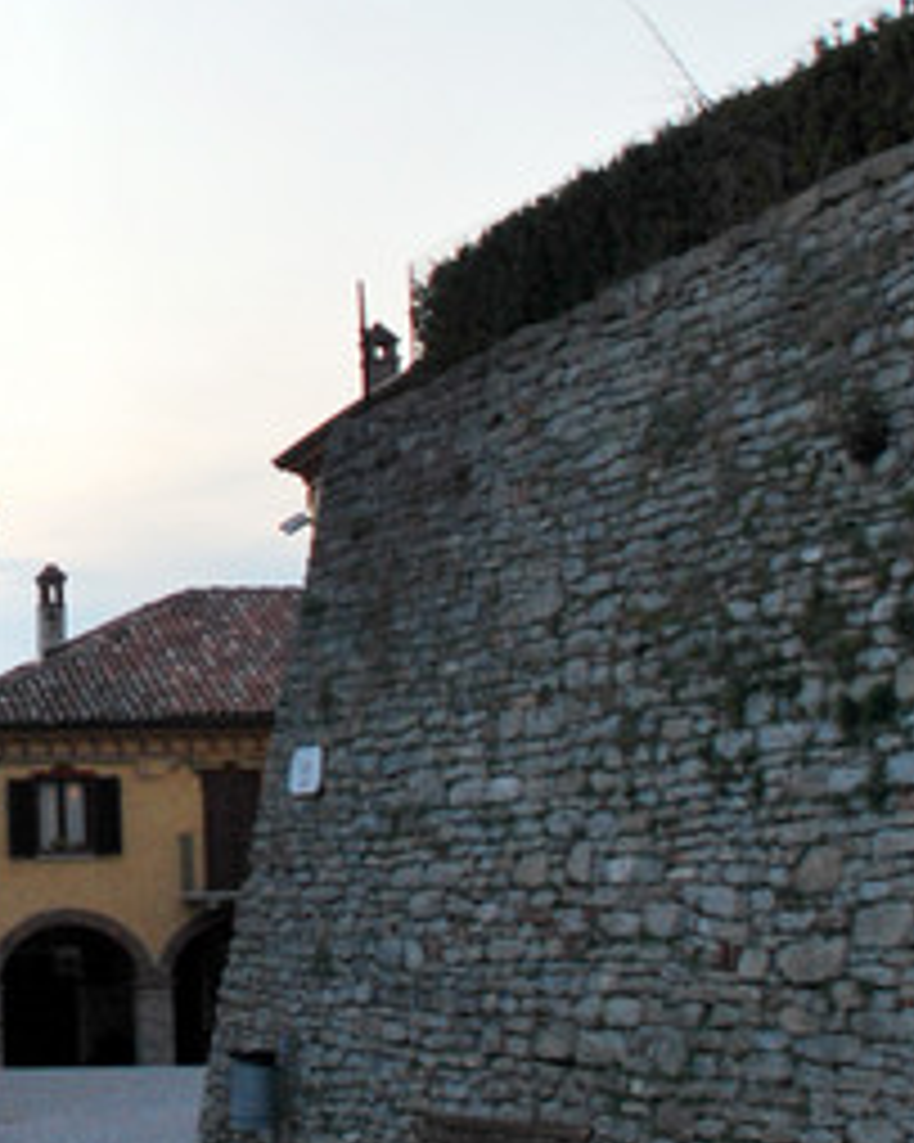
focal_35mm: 80
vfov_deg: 23.6
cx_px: -43
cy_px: 270
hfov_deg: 18.6
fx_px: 2707
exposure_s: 1/15
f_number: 3.5
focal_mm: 18
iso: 200
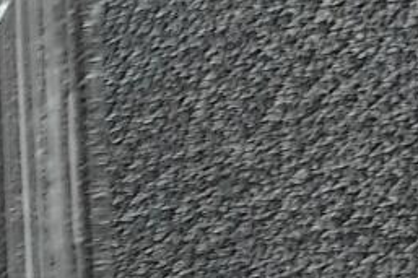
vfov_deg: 7.3
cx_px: -599
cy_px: 707
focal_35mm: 175
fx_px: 2031
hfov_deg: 10.2
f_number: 1.8
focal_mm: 5.59
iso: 200
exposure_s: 1/50
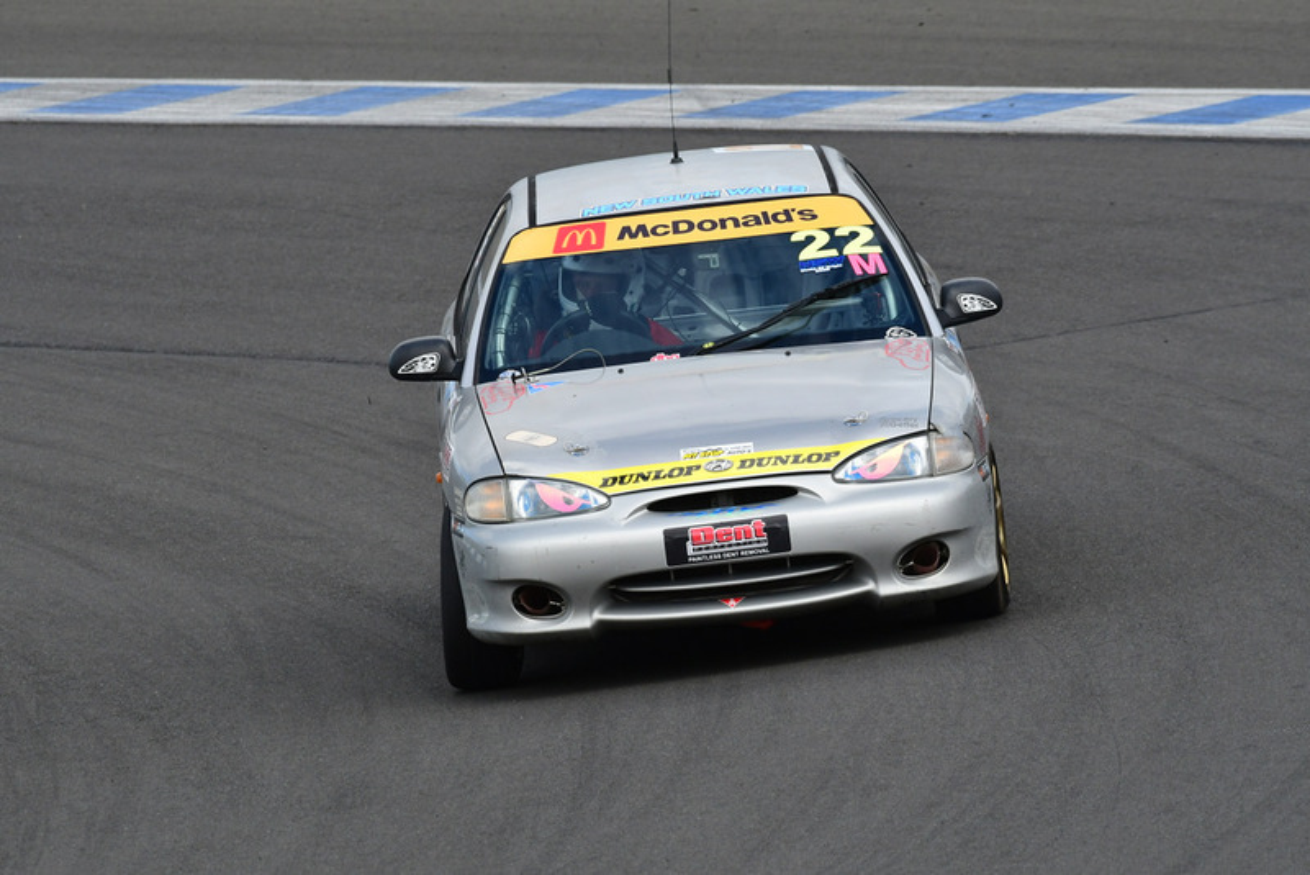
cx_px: 655
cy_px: 438
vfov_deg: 2.8
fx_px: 18018
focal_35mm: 495
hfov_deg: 4.2
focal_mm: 330
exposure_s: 1/640
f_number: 10
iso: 640
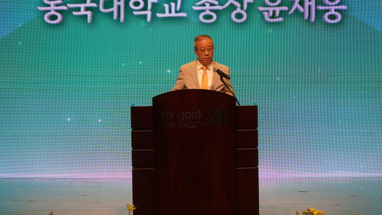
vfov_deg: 7.3
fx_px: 1676
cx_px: 191
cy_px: 108
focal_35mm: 166
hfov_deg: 13.0
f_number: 4
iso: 640
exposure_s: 1/200
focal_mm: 105
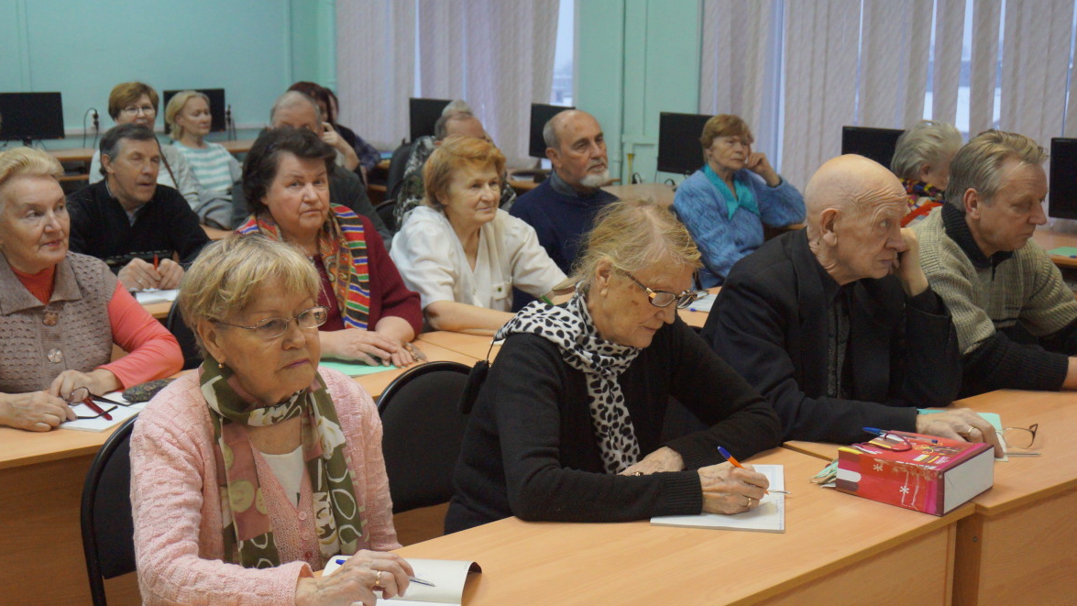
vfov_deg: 26.5
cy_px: 309
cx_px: 541
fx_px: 1285
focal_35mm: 45
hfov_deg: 45.5
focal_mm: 28
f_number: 4.5
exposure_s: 1/160
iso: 2000
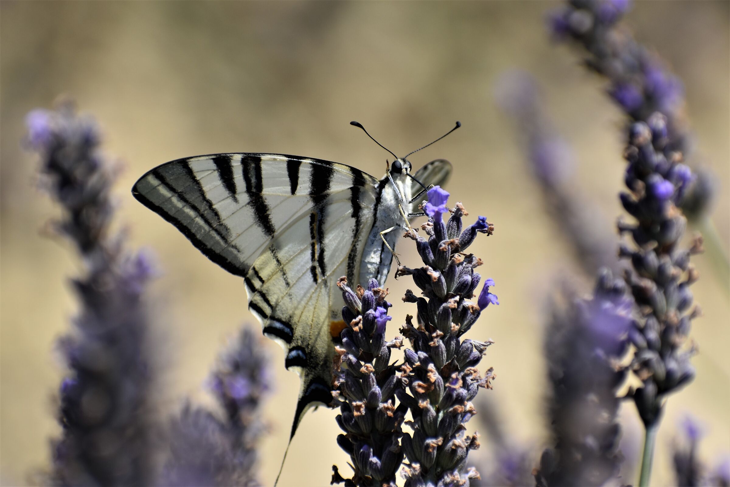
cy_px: 244
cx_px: 365
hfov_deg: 4.6
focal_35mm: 450
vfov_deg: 3.1
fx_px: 9124
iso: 200
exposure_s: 1/800
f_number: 7.1
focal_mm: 300
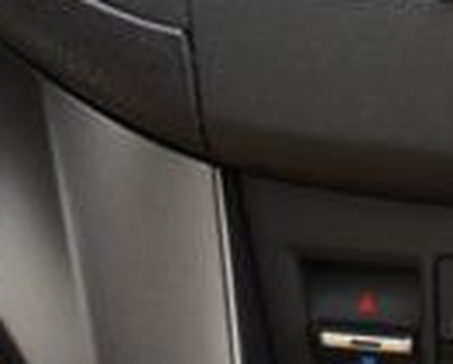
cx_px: 717
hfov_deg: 7.7
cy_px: 31
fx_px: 3290
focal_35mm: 245
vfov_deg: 6.3
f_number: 7.1
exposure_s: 1/25
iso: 400
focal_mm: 36
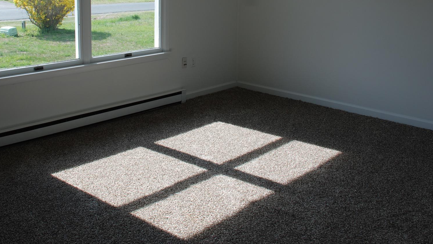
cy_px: 53
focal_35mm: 43
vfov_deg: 27.2
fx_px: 494
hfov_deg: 47.1
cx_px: 177
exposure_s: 1/160
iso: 100
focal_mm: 20
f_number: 6.3
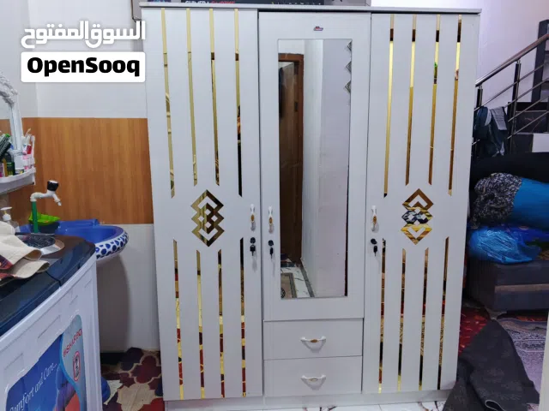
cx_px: 274
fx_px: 428
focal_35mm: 27
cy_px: 206
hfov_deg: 65.3
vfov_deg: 51.4
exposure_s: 1/33.3
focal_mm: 4.11
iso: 719
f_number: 1.6
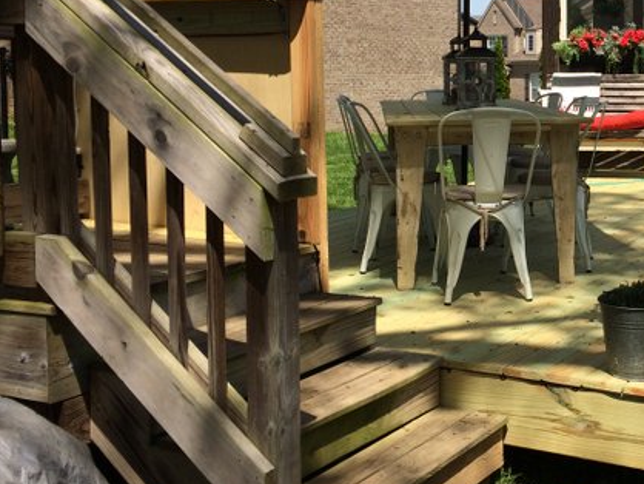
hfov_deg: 34.8
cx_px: 575
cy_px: 123
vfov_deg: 27.7
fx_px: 968
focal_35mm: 52
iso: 32
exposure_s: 1/1866
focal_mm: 4.15
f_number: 2.2
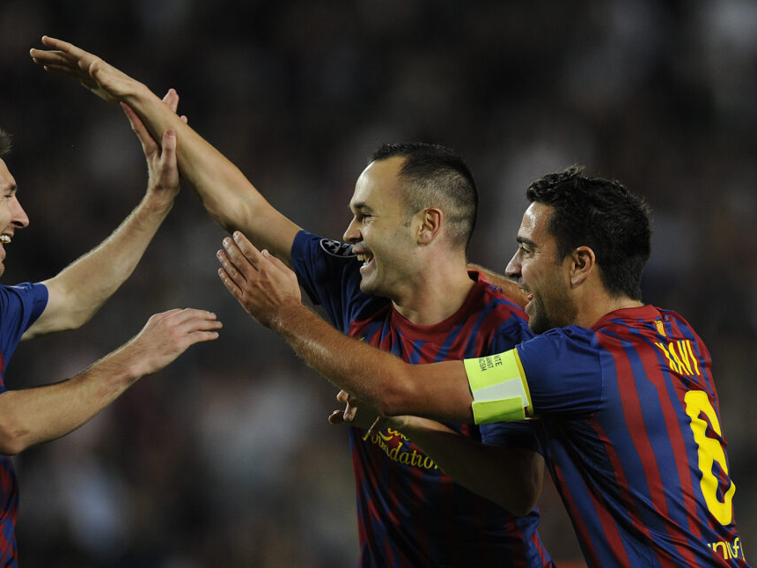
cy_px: 290
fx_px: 10016
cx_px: 312
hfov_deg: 4.3
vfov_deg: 3.2
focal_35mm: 458
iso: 1250
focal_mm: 400
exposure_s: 1/1000
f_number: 3.2
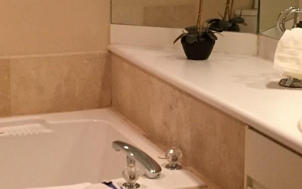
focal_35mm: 86
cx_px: 142
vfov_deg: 15.1
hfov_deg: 24.1
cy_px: 36
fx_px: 708
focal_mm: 4.15
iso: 200
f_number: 2.2
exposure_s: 1/30
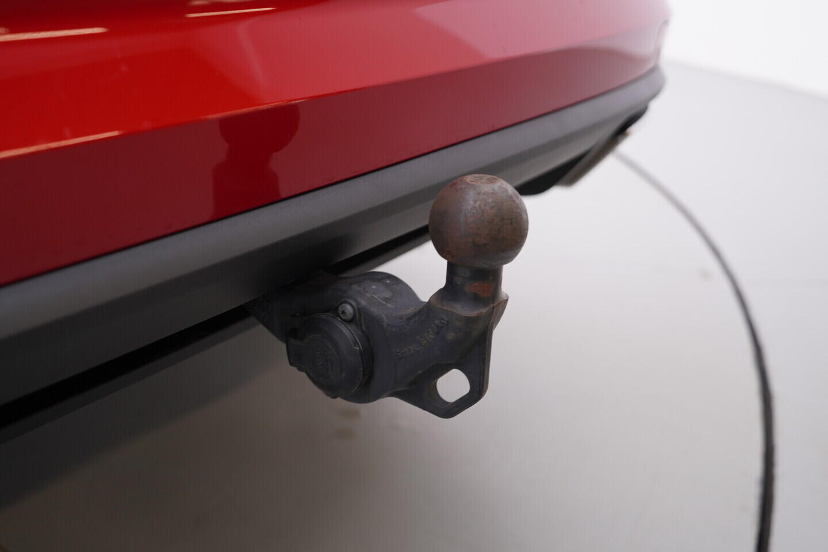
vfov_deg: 36.9
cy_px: 276
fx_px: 828
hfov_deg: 53.1
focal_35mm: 36
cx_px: 414
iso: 125
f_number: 3.2
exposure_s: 1/50
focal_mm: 24
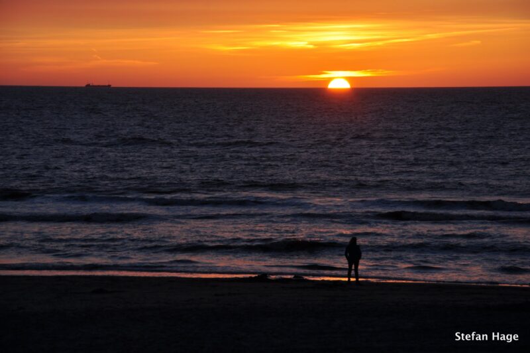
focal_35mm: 158
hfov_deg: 13.1
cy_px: 176
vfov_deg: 8.7
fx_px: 2317
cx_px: 265
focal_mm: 105
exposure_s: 1/320
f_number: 9
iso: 200
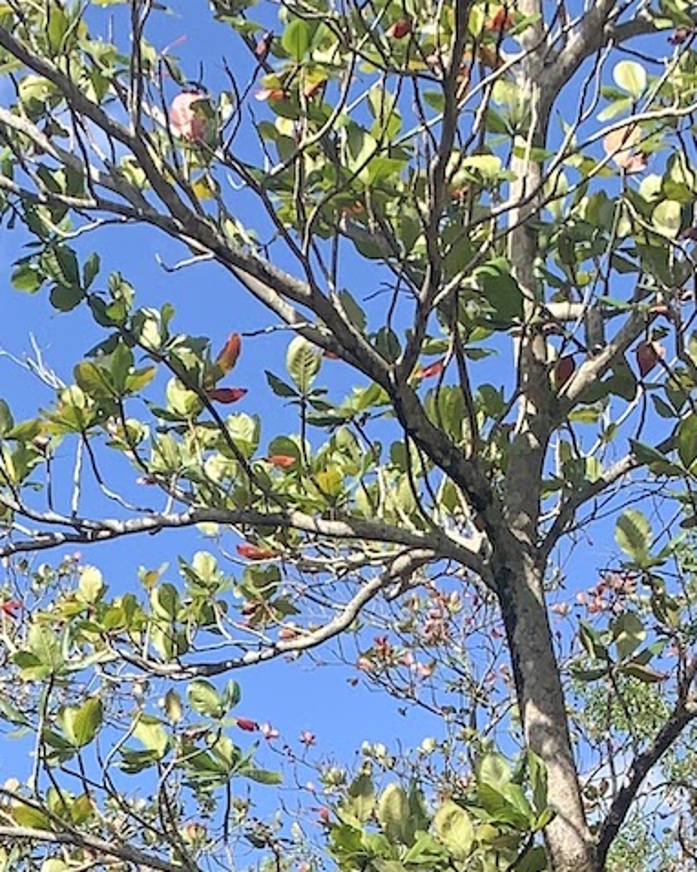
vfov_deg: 15.6
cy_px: 1660
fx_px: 2632
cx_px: 82
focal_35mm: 102
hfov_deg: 14.9
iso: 25
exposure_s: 1/701
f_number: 1.8
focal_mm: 4.25
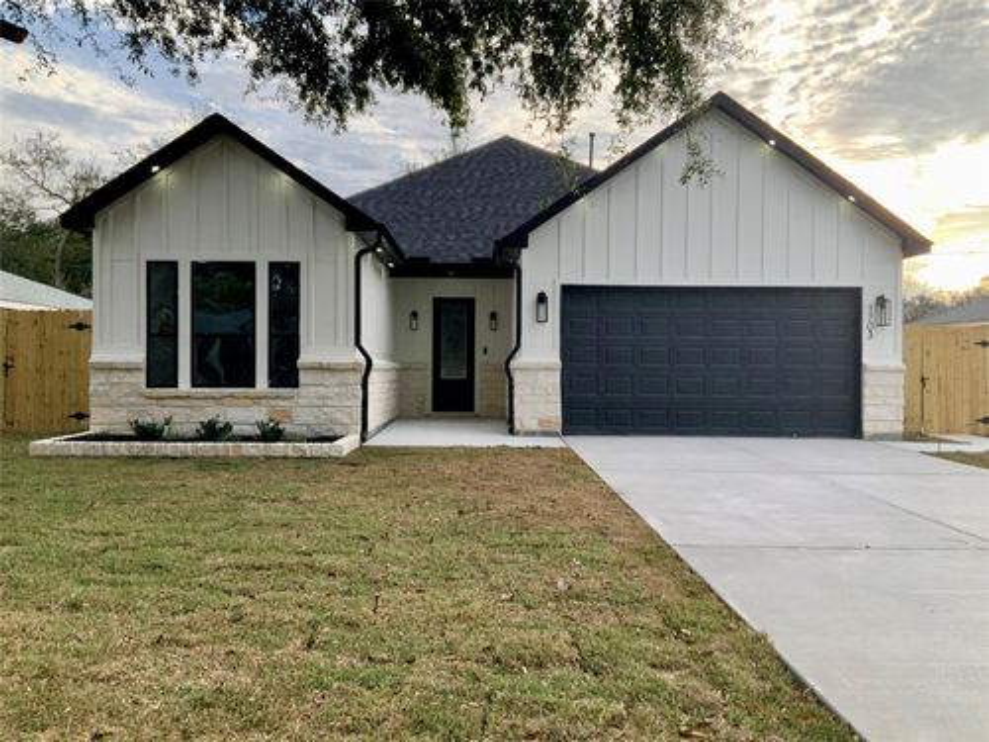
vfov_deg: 48.2
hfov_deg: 61.7
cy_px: 371
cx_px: 494
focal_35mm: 29
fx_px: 829
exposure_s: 1/562
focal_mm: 3
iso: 16
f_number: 1.8
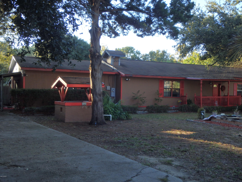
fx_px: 280
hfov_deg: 46.8
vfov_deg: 36.0
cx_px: 121
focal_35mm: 40
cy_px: 91
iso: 125
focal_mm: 7.3
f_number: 4.7
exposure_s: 1/125
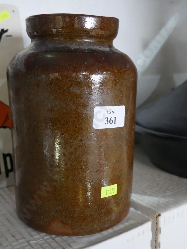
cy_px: 124
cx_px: 94
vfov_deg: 42.9
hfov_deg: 32.9
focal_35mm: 44
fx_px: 317
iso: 3200
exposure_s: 1/60
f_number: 4.7
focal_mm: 22
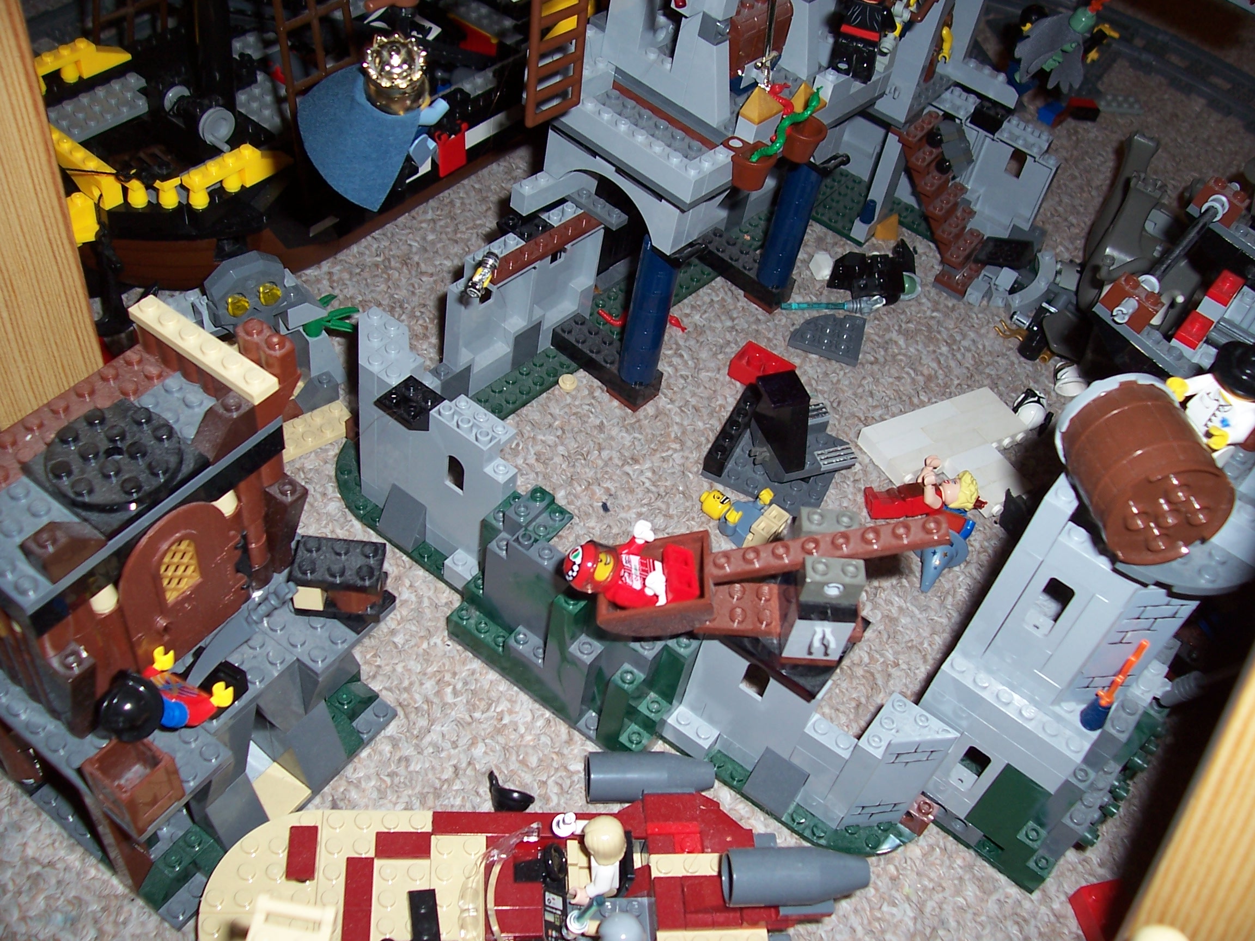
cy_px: 470
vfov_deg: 41.8
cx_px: 628
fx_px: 1233
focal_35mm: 34
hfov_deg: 54.0
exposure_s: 1/60
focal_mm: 5.6
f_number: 2.7
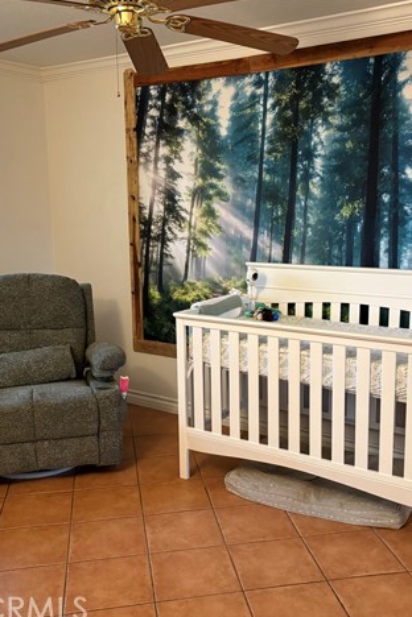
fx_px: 635
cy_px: 311
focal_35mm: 37
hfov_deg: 35.9
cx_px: 217
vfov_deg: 51.9
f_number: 1.6
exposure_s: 1/40
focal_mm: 5.96
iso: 400
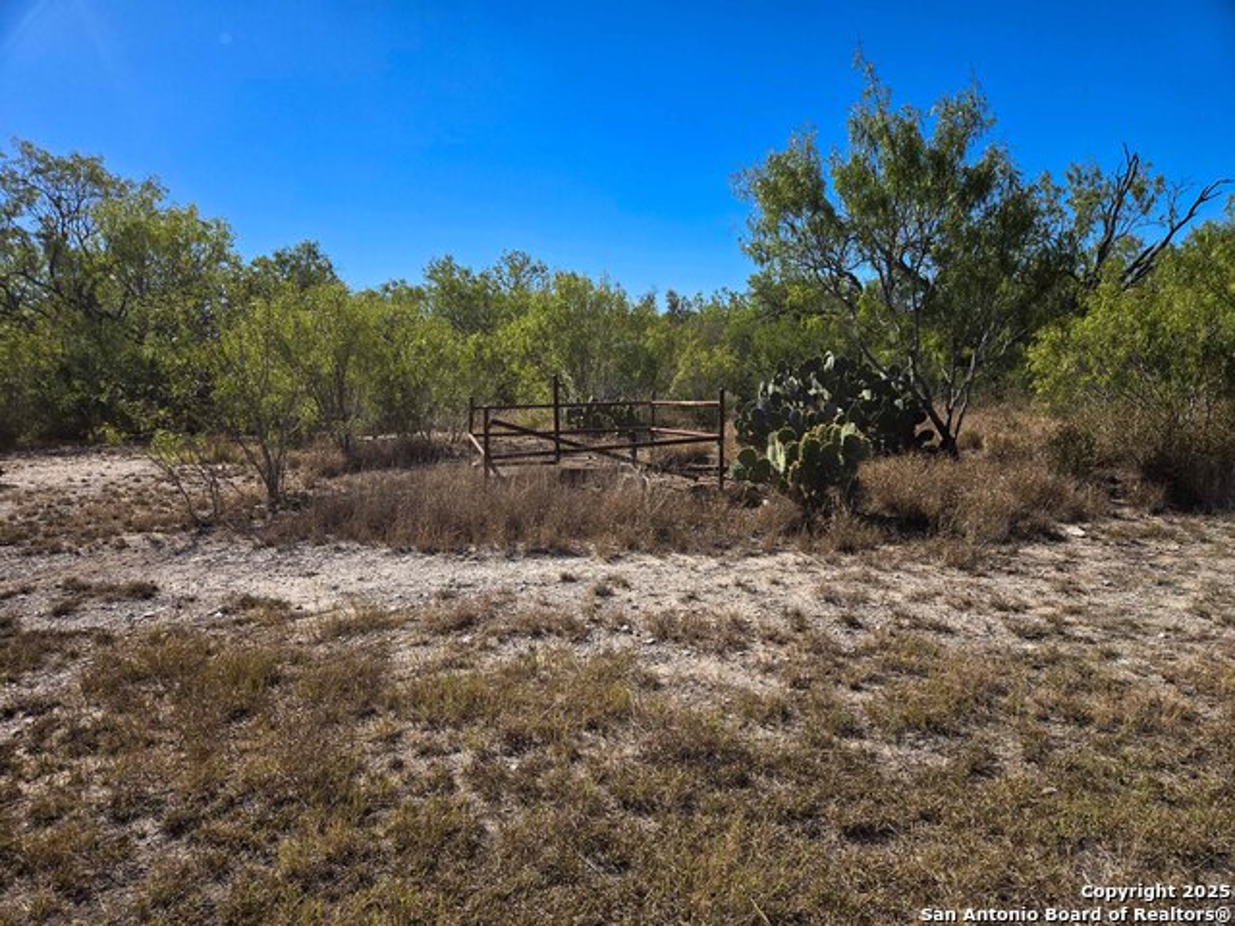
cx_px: 618
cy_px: 463
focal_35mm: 23
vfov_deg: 58.9
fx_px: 821
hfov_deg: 73.9
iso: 25
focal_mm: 5.4
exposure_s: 1/1983
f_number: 1.8
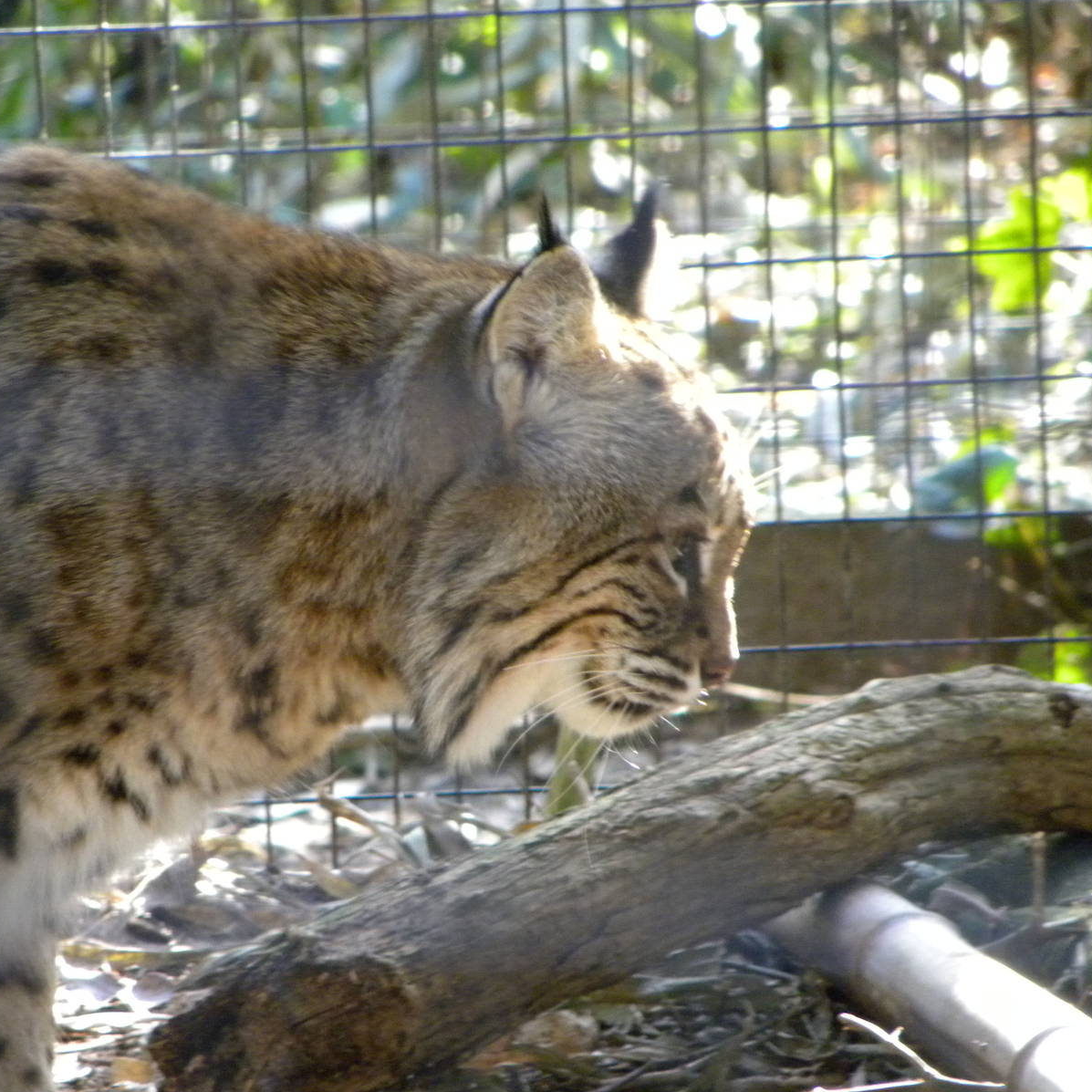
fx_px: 26304
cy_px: 546
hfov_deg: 2.4
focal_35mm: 737
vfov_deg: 2.4
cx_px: 369
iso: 400
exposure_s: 1/44.1
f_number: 5
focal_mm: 110.4
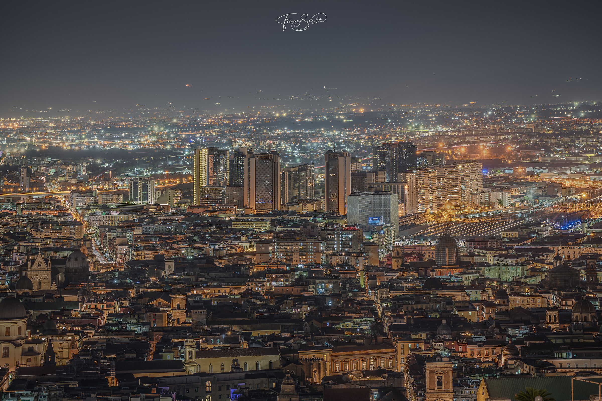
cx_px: 301
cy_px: 200
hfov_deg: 16.4
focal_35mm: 125
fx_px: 2091
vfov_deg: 11.0
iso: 100
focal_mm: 125
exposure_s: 50
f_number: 5.6
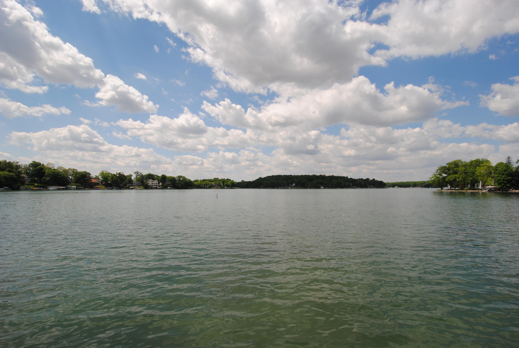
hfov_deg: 100.3
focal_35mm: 15
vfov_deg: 77.5
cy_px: 174
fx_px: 216
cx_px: 260
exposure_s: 1/320
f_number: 9
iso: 100
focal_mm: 10
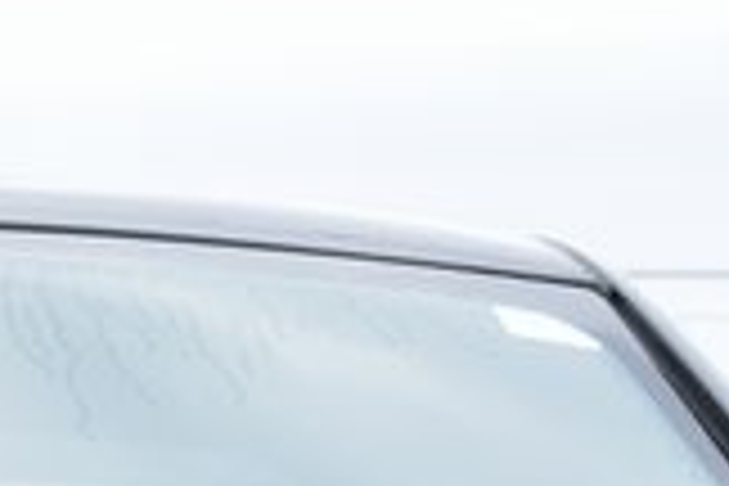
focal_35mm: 456
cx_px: -292
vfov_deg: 3.0
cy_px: 1510
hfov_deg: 4.5
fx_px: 9233
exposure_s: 1/125
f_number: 9
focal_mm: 48
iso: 400
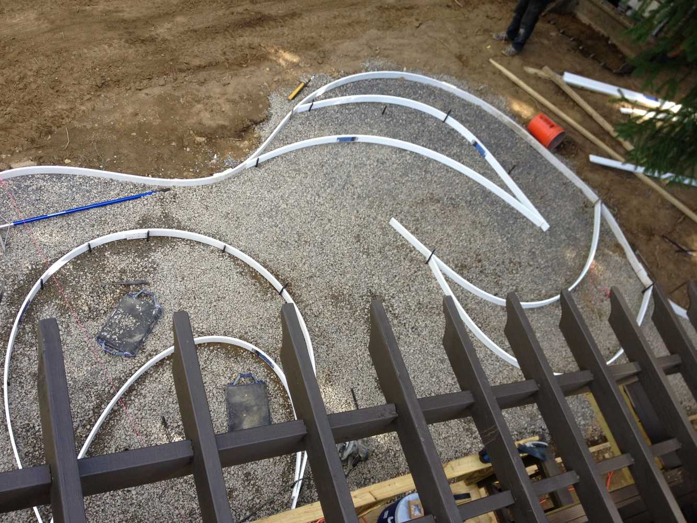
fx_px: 705
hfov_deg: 52.6
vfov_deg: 40.7
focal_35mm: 35
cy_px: 262
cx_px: 348
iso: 50
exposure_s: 1/206
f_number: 2.4
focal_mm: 4.28
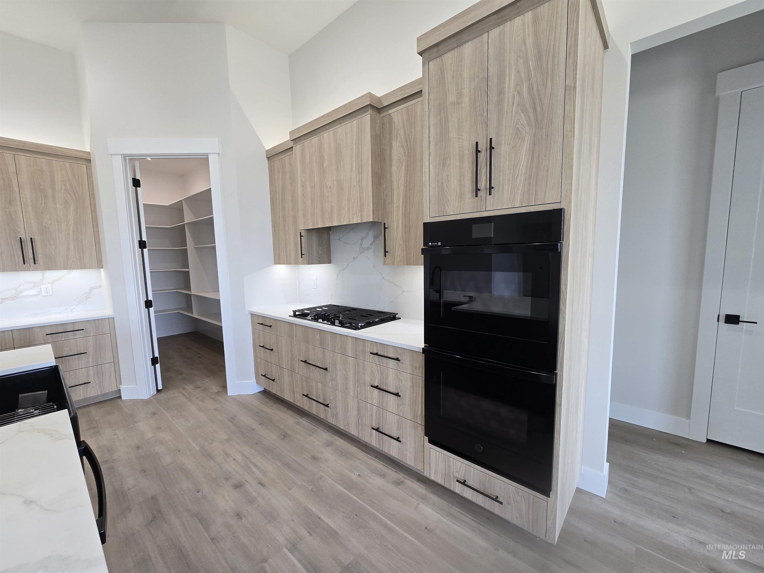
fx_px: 287
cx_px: 382
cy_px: 286
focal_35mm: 13
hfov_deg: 106.2
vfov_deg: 89.9
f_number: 2.2
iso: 100
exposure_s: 1/60
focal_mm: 2.2
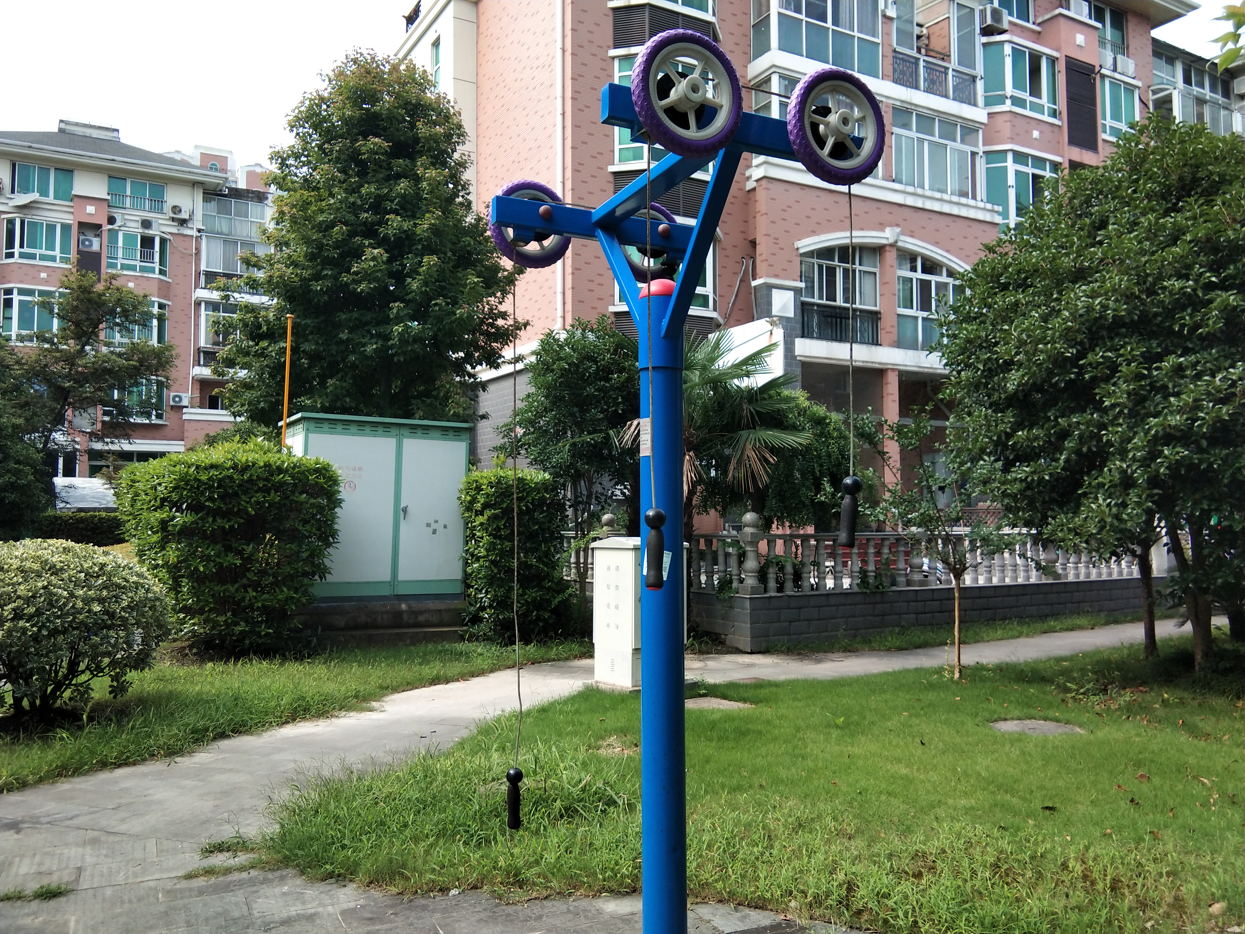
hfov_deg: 58.4
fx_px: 1115
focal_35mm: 31
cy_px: 467
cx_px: 622
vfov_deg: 45.4
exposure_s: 1/297
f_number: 2.2
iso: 50
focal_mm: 3.69
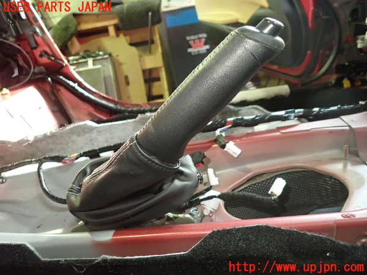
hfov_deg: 69.4
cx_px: 184
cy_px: 138
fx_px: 265
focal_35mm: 25
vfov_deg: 54.9
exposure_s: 1/30
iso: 640
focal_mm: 4.5
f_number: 2
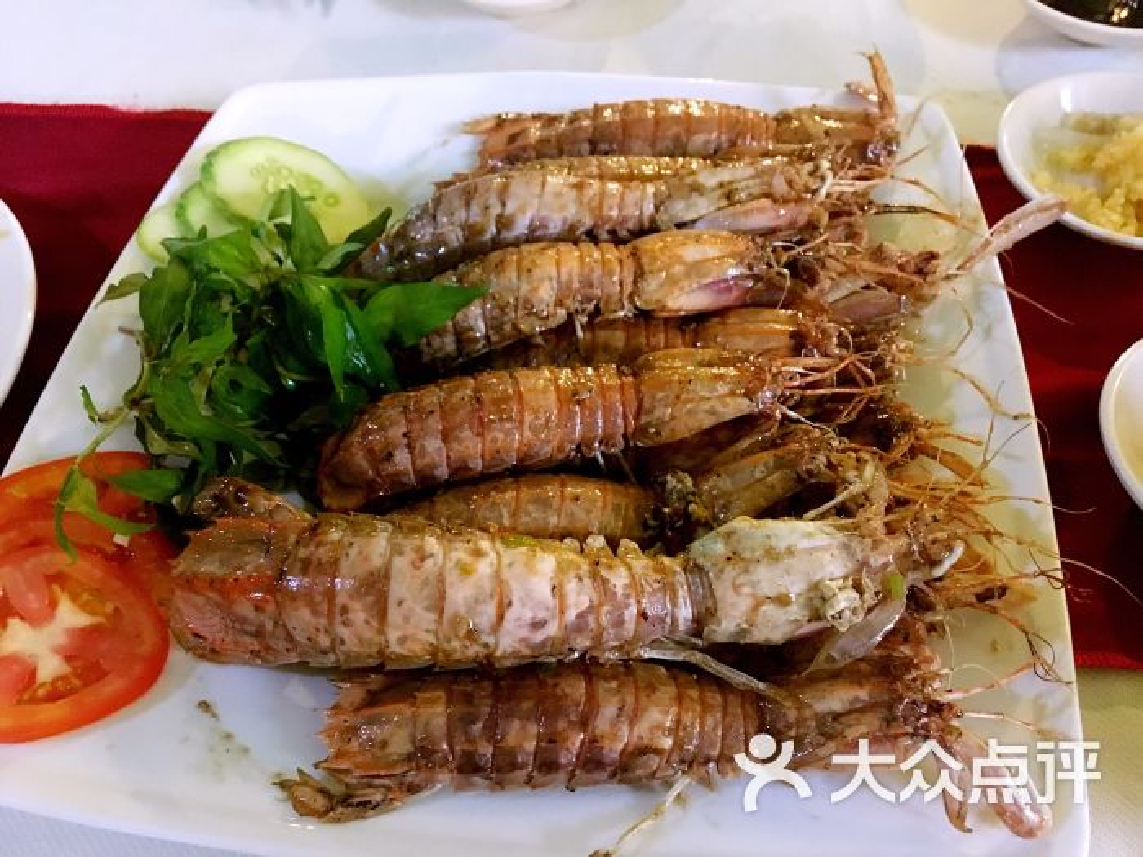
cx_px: 572
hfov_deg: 61.7
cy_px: 428
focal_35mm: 29
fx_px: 958
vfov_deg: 48.2
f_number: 2.2
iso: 640
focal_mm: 4.15
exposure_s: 1/17
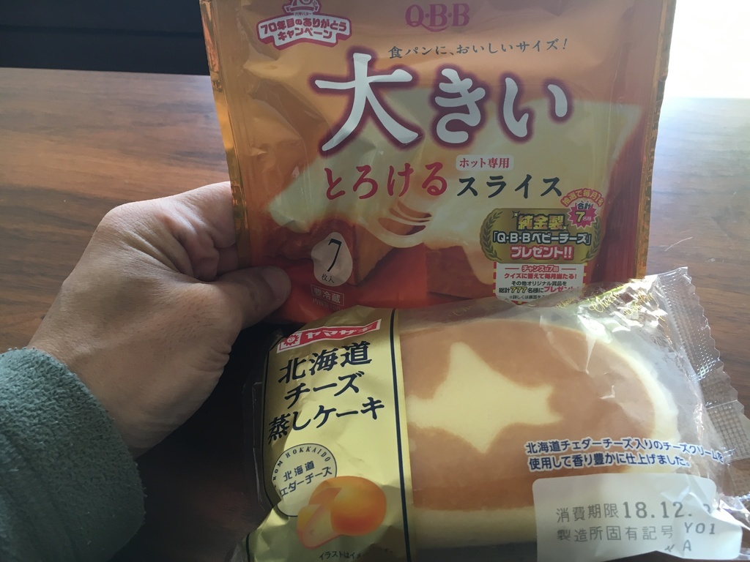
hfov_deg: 61.7
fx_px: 628
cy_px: 281
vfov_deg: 48.2
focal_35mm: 29
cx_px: 375
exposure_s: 1/30
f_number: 2.2
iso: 50
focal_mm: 4.15
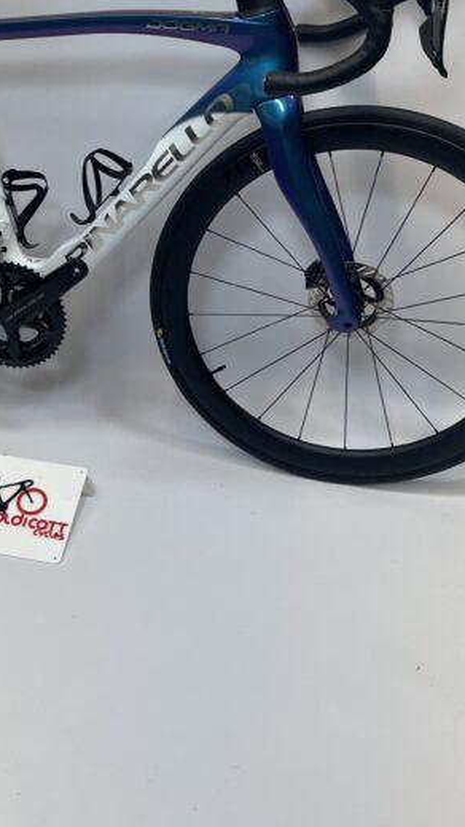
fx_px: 920
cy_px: 304
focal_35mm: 42
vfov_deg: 47.9
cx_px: 116
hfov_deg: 27.9
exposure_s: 1/100
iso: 32
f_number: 1.6
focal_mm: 5.1
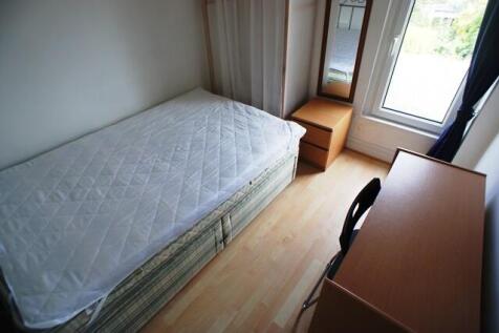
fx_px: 333
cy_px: 166
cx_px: 250
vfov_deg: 53.1
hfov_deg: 73.8
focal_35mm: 24
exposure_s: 1/80
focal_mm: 16
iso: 200
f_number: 4
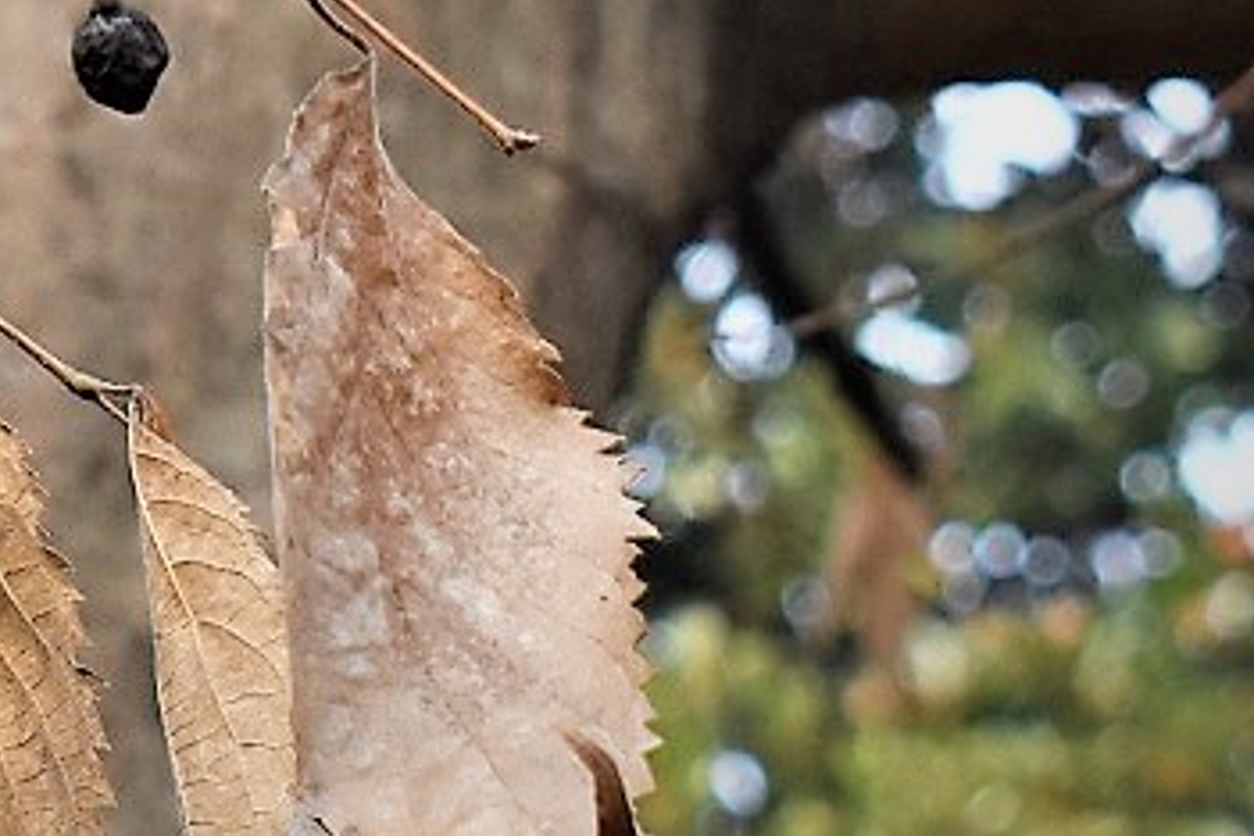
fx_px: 6165
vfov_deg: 7.7
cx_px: 57
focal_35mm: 177
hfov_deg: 11.5
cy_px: 195
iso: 400
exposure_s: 1/250
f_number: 8
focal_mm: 46
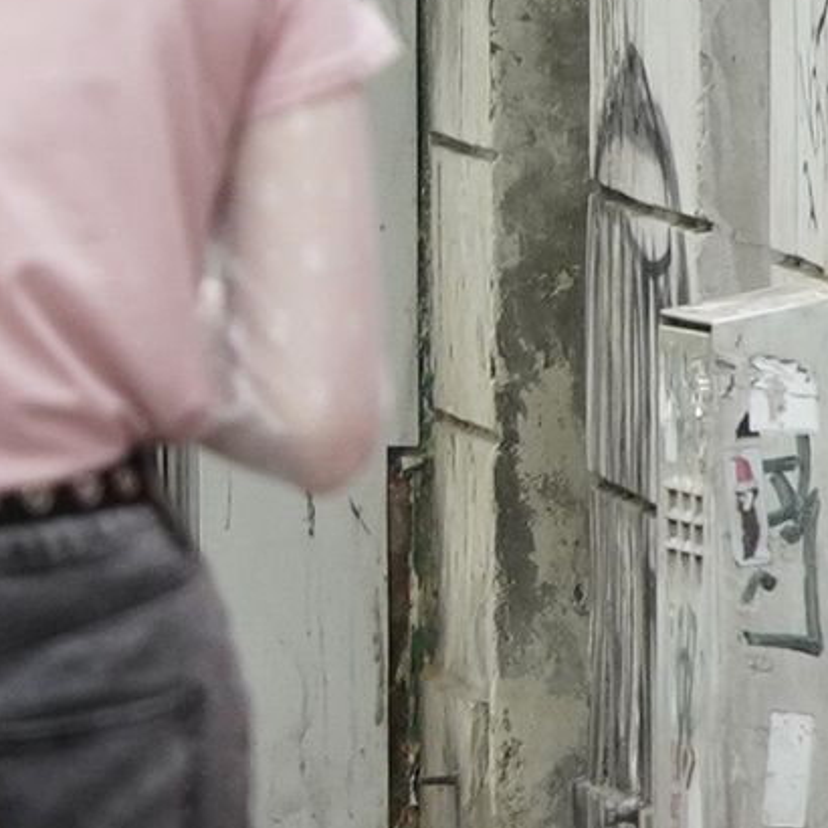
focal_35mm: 1161
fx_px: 31419
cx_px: -1462
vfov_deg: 1.5
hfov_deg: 1.5
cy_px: -148
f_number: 6.3
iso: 1250
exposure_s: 1/200
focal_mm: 140
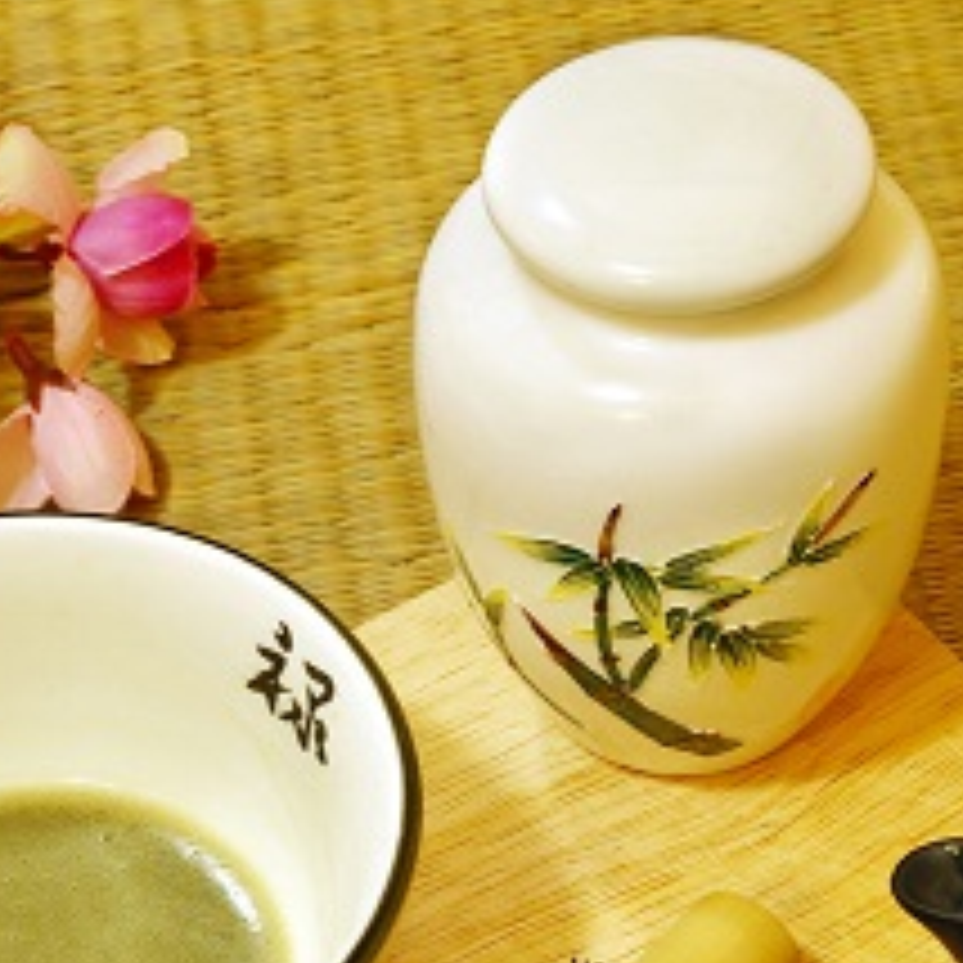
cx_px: 292
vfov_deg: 14.3
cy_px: 693
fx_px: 3840
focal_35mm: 122
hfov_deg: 14.3
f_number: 11
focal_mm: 40
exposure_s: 8
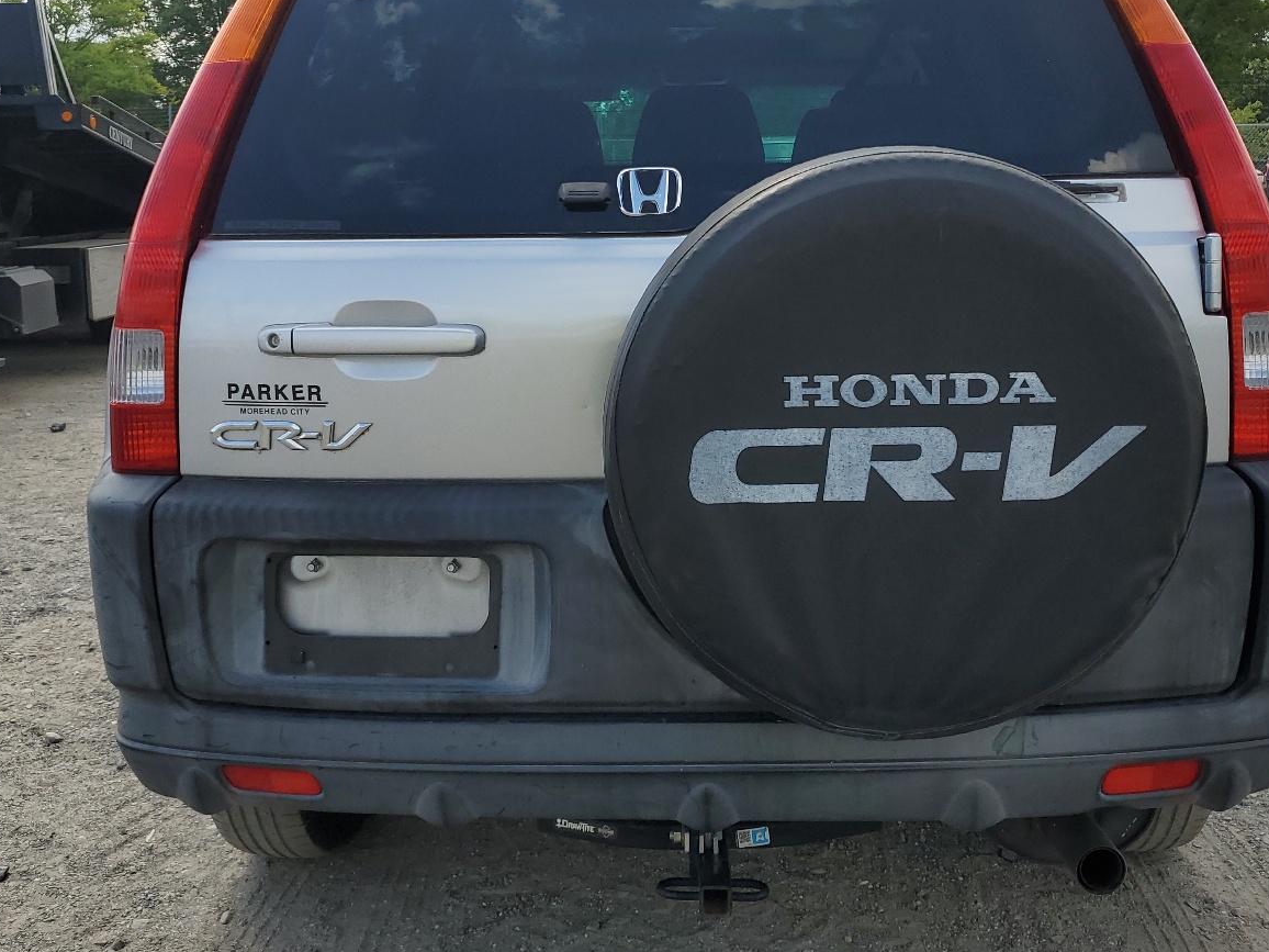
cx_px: 687
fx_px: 1320
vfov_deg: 39.4
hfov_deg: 51.3
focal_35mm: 36
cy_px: 356
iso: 50
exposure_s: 1/2500
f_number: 1.5
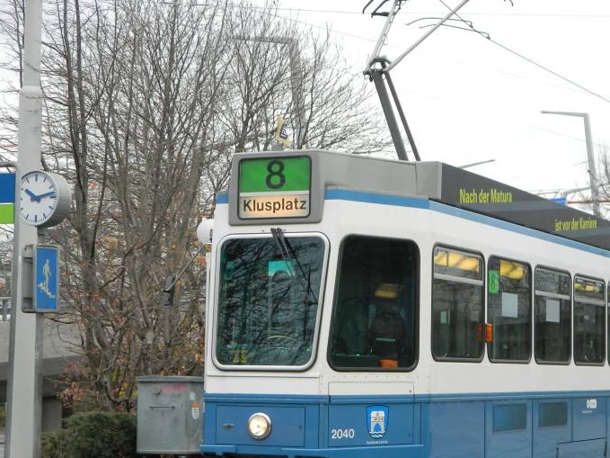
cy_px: 252
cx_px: 433
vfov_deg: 17.2
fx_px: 1515
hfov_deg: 22.6
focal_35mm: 86
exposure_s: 1/60
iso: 80
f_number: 3.8
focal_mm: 10.2
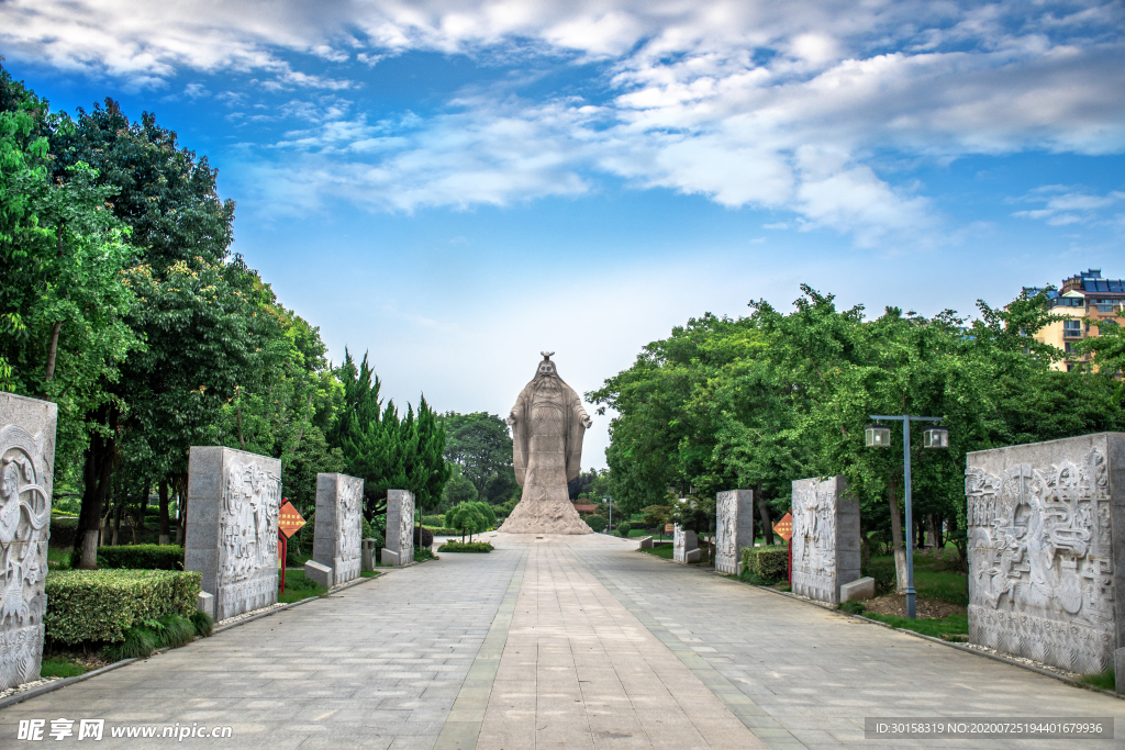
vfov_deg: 34.2
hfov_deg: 49.5
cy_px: 375
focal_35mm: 39
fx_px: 1219
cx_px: 562
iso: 125
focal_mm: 26
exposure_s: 1/1600
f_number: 4
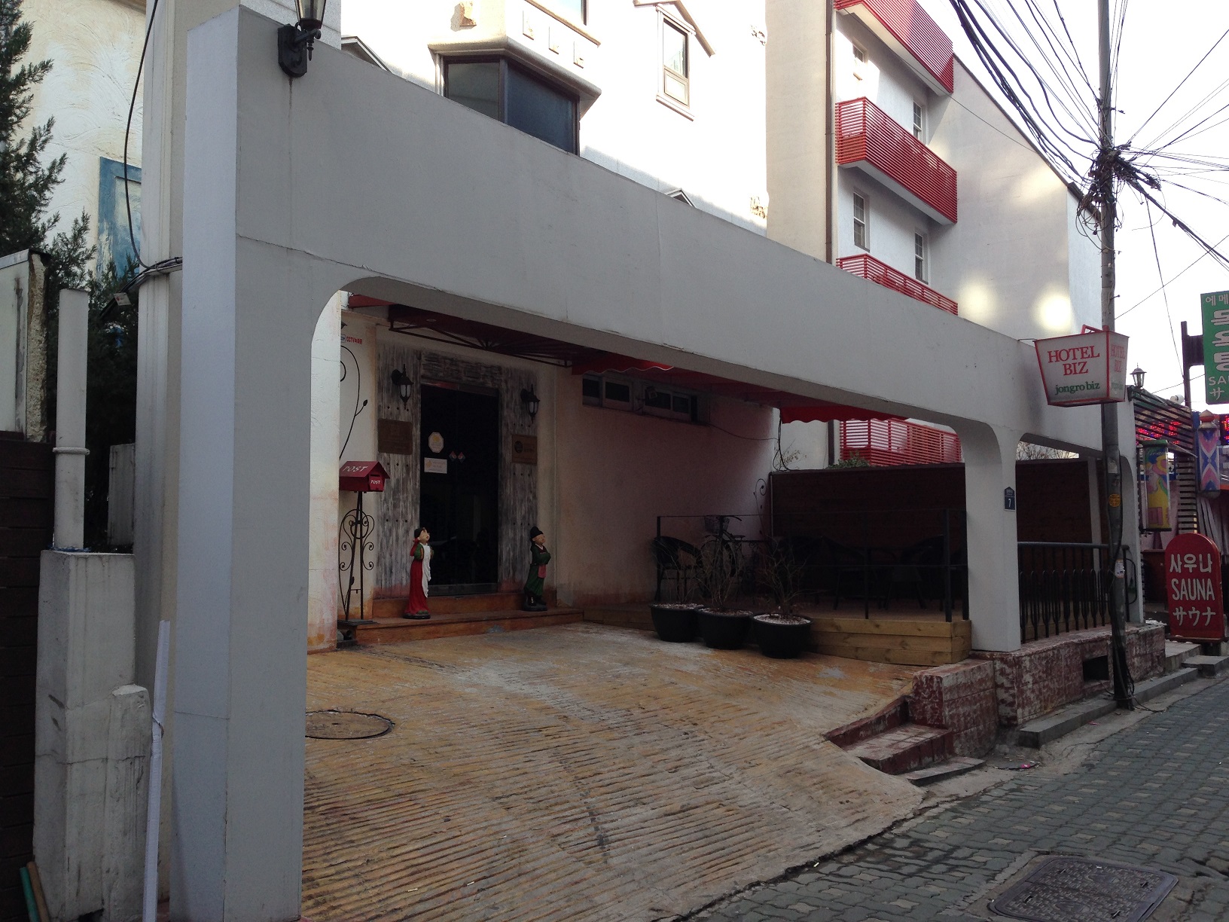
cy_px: 461
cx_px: 614
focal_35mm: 33
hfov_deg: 55.4
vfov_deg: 42.9
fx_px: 1172
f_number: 2.4
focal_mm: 4.12
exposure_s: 1/258
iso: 50
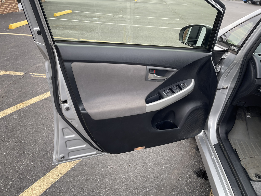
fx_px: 188
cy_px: 98
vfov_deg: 54.9
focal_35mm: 25
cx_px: 130
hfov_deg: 69.4
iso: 32
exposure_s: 1/154
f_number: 1.6
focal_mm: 5.1
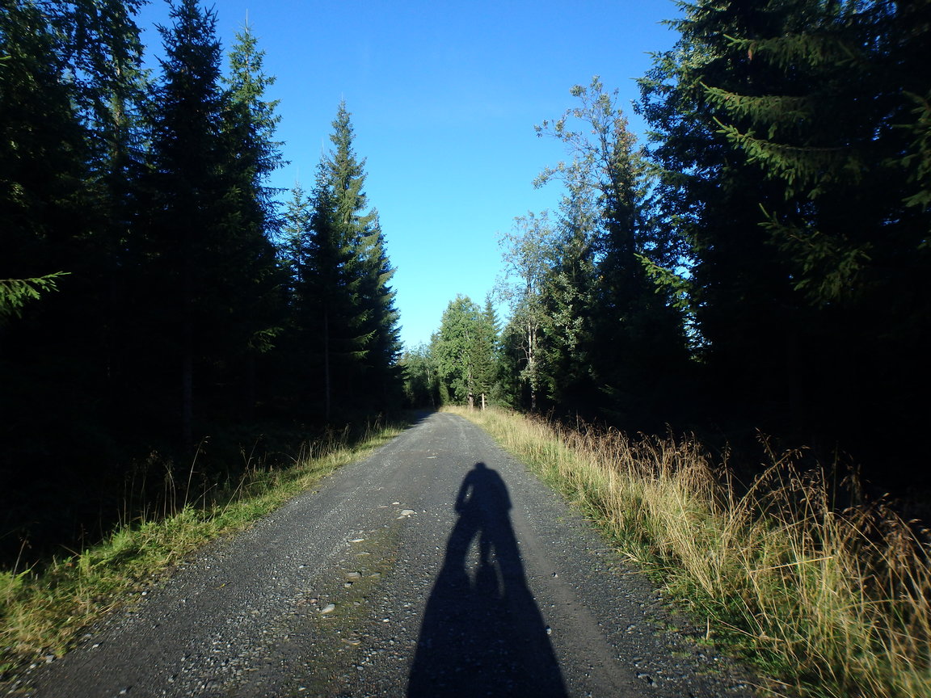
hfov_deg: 79.0
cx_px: 466
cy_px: 349
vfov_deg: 63.4
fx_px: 565
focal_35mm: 21
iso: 125
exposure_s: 1/500
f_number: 3.5
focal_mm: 3.7
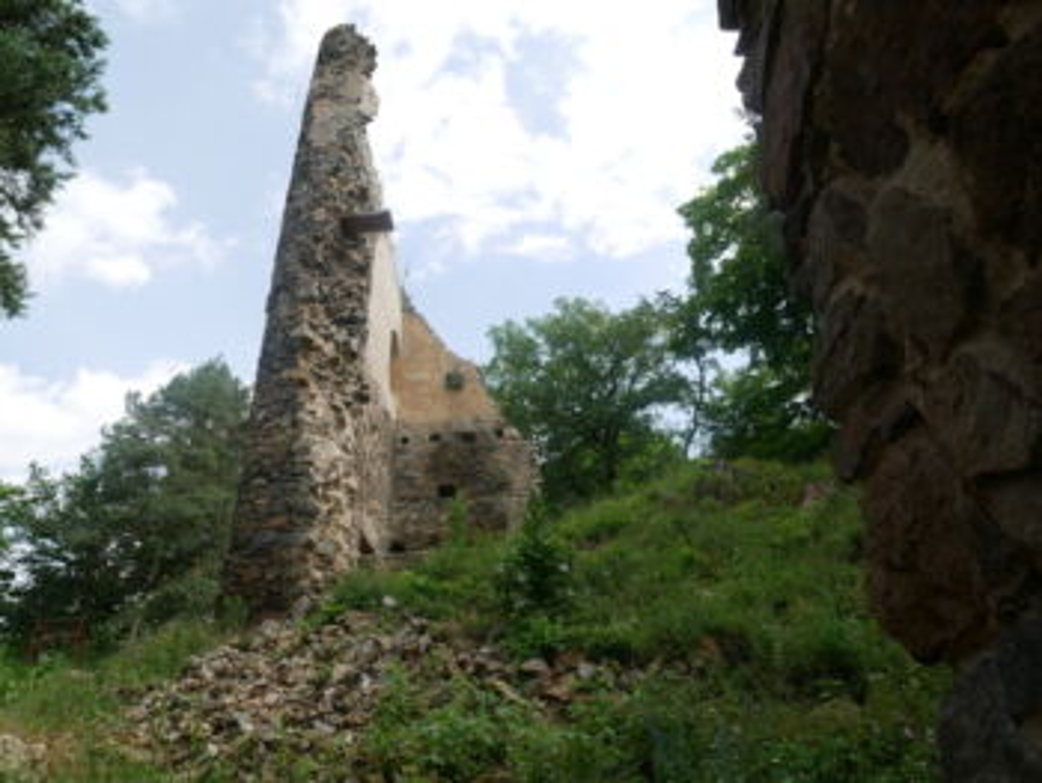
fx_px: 723
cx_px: 521
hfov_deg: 71.6
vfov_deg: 56.9
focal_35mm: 24
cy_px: 392
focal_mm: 12
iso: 200
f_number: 6.3
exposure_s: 1/320
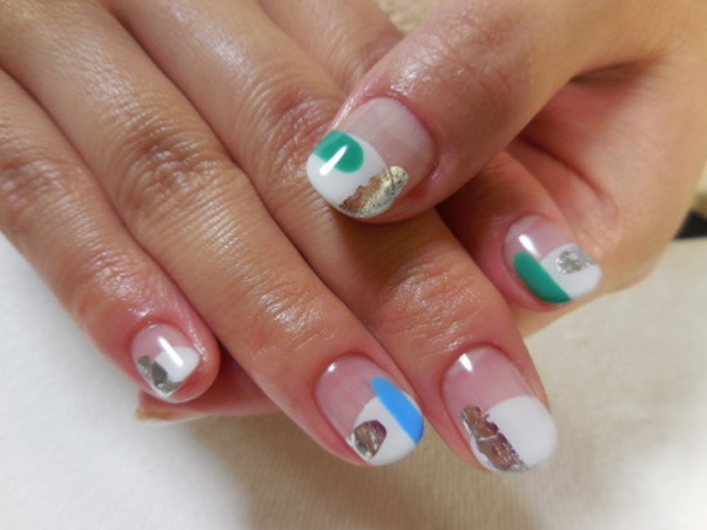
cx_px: 354
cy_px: 265
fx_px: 511
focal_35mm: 25
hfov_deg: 69.4
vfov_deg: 54.9
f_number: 3.3
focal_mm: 4.5
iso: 220
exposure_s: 1/30
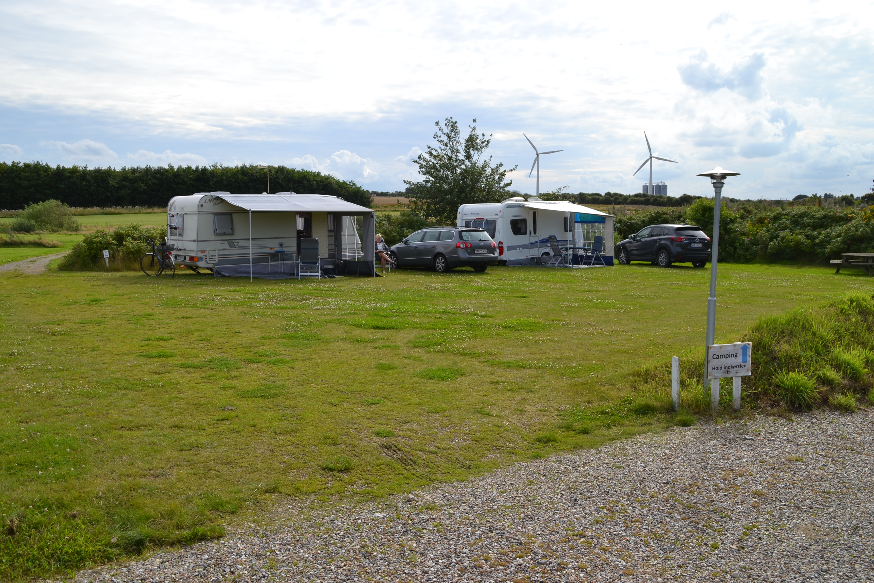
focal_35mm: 33
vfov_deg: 40.0
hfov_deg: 57.2
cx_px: 437
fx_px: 801
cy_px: 292
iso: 100
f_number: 8
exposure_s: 1/250
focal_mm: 22
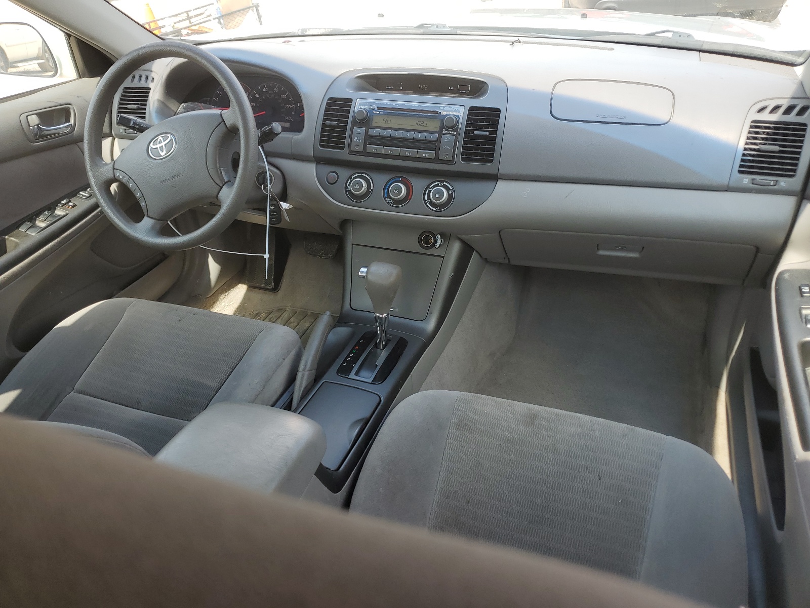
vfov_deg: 53.1
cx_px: 405
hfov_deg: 67.3
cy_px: 304
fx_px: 608
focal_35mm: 26
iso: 50
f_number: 1.5
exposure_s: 1/435
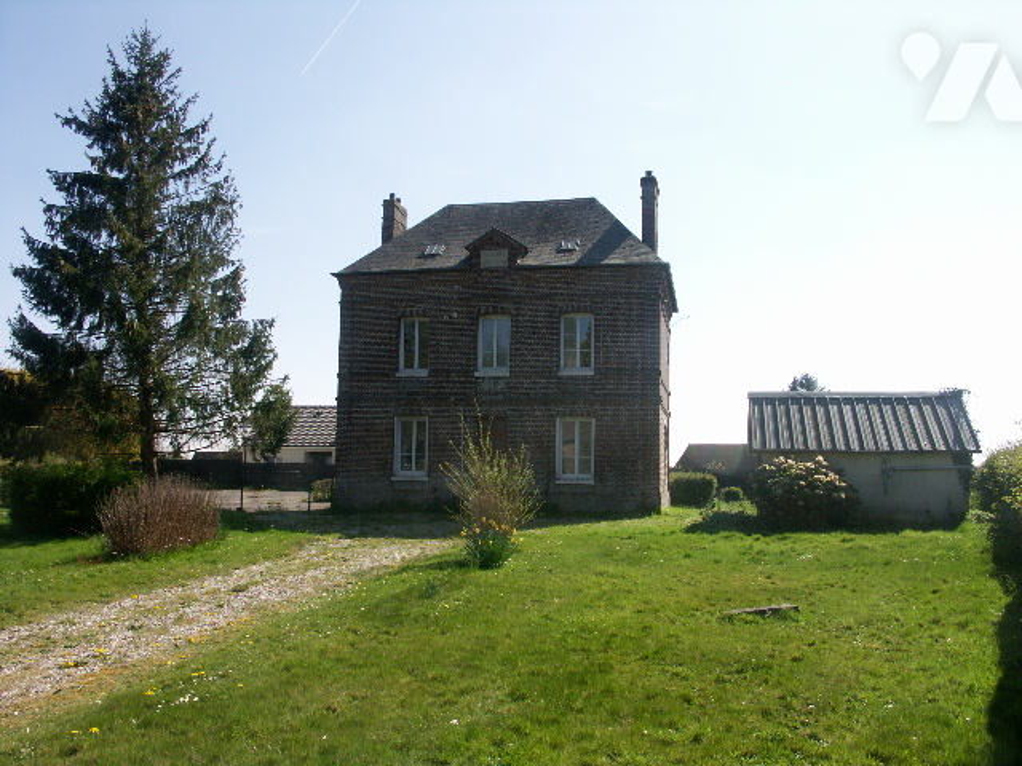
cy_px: 383
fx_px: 856
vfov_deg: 48.2
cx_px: 511
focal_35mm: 29
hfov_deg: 61.7
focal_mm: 7.55
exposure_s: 1/250
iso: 64
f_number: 6.3
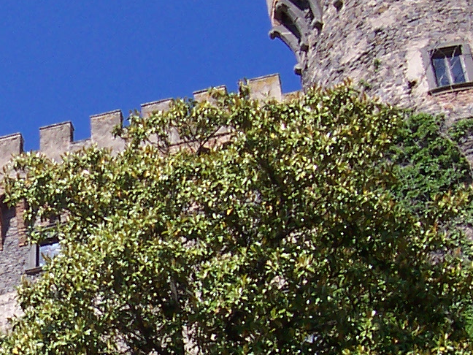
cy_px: 304
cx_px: -23
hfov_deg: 16.5
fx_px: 1585
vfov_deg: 12.7
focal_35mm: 116
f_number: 5.6
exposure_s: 1/500
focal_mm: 5.6
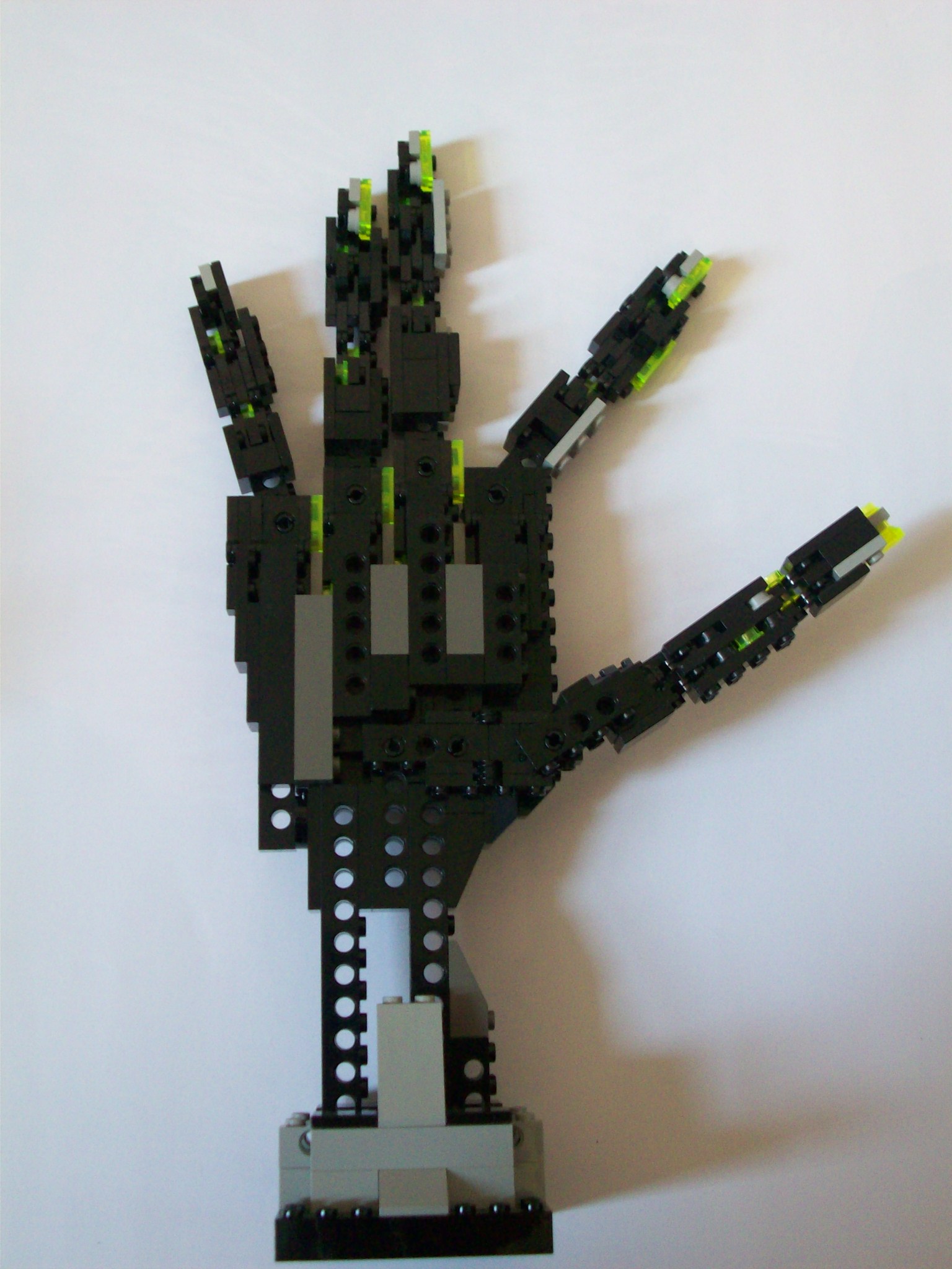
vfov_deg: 41.2
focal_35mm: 46
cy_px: 634
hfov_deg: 31.5
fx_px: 1687
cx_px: 476
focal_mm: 7.6
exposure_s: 1/12.4
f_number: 3.1
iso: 160
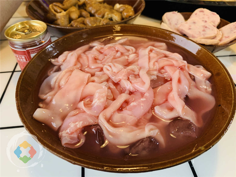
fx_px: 177
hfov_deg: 67.3
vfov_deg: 53.1
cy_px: 88
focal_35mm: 26
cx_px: 118
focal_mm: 4.25
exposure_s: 1/60
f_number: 1.8
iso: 160
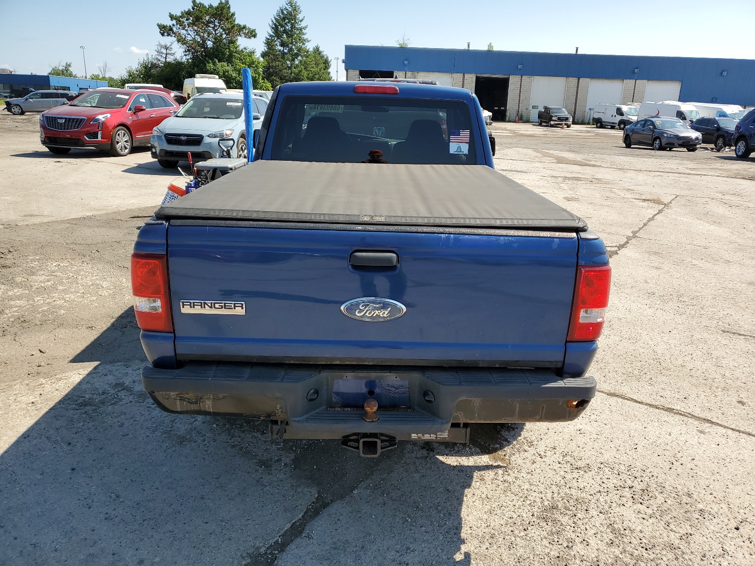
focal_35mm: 26
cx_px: 378
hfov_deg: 67.3
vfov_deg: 53.1
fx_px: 567
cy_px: 283
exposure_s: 1/2500
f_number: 1.5
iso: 50
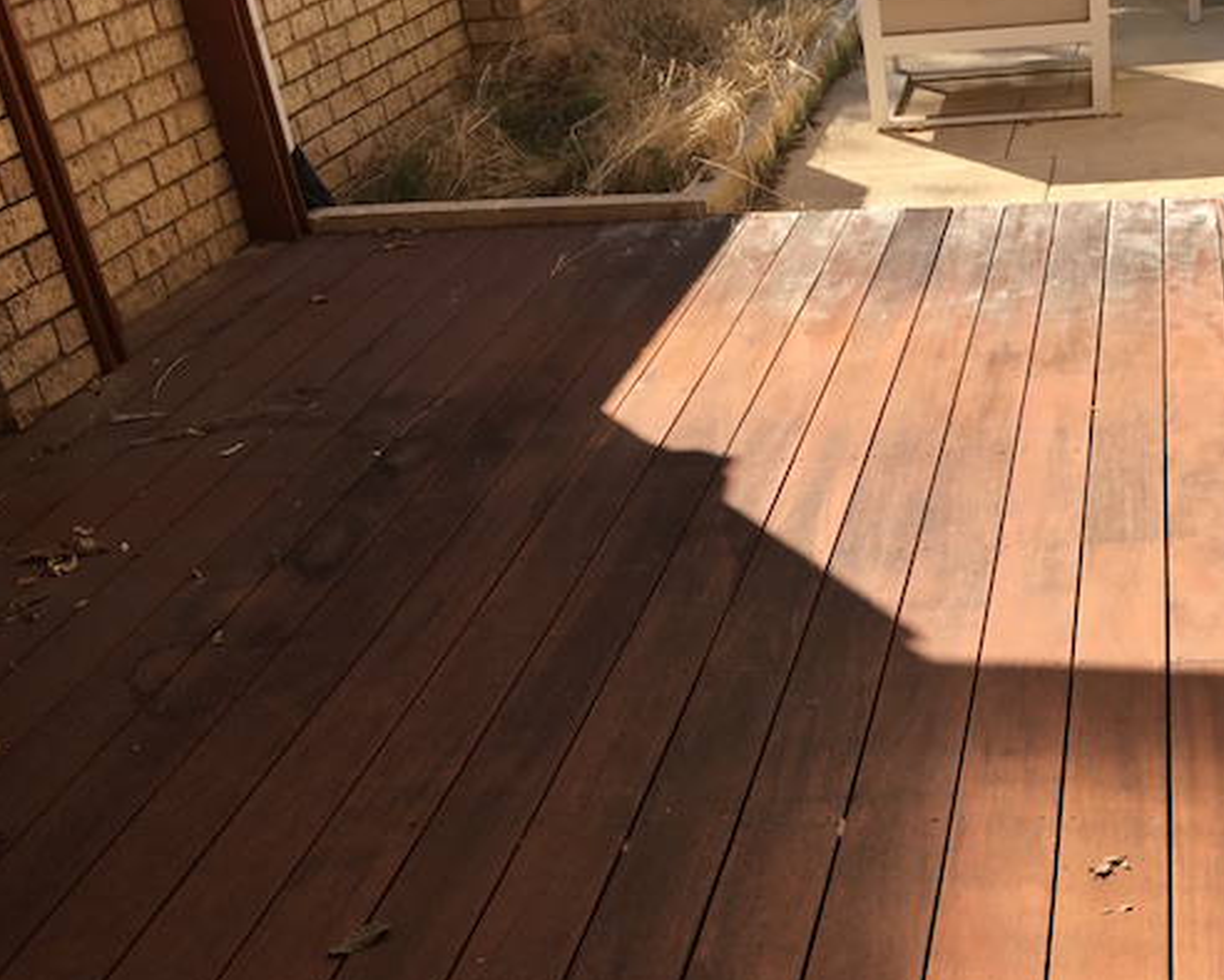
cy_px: 686
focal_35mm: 46
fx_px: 1667
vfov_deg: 32.4
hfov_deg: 38.7
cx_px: 985
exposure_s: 1/793
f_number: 2.2
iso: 25
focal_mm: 4.15
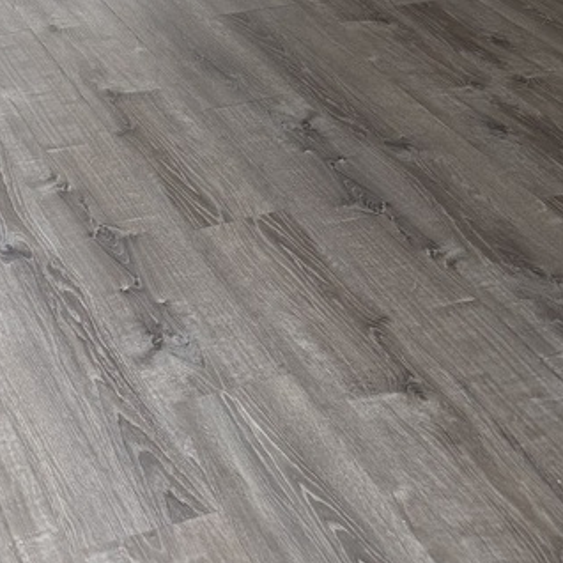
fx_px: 1325
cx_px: -16
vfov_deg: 20.4
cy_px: -292
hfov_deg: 22.9
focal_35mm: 72
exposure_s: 1/237
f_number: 1.78
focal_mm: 6.76
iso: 125
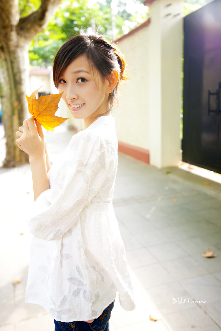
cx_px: 110
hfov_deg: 37.9
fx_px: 322
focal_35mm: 35
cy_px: 166
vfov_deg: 54.4
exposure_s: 1/100
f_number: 2.8
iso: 200
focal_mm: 35
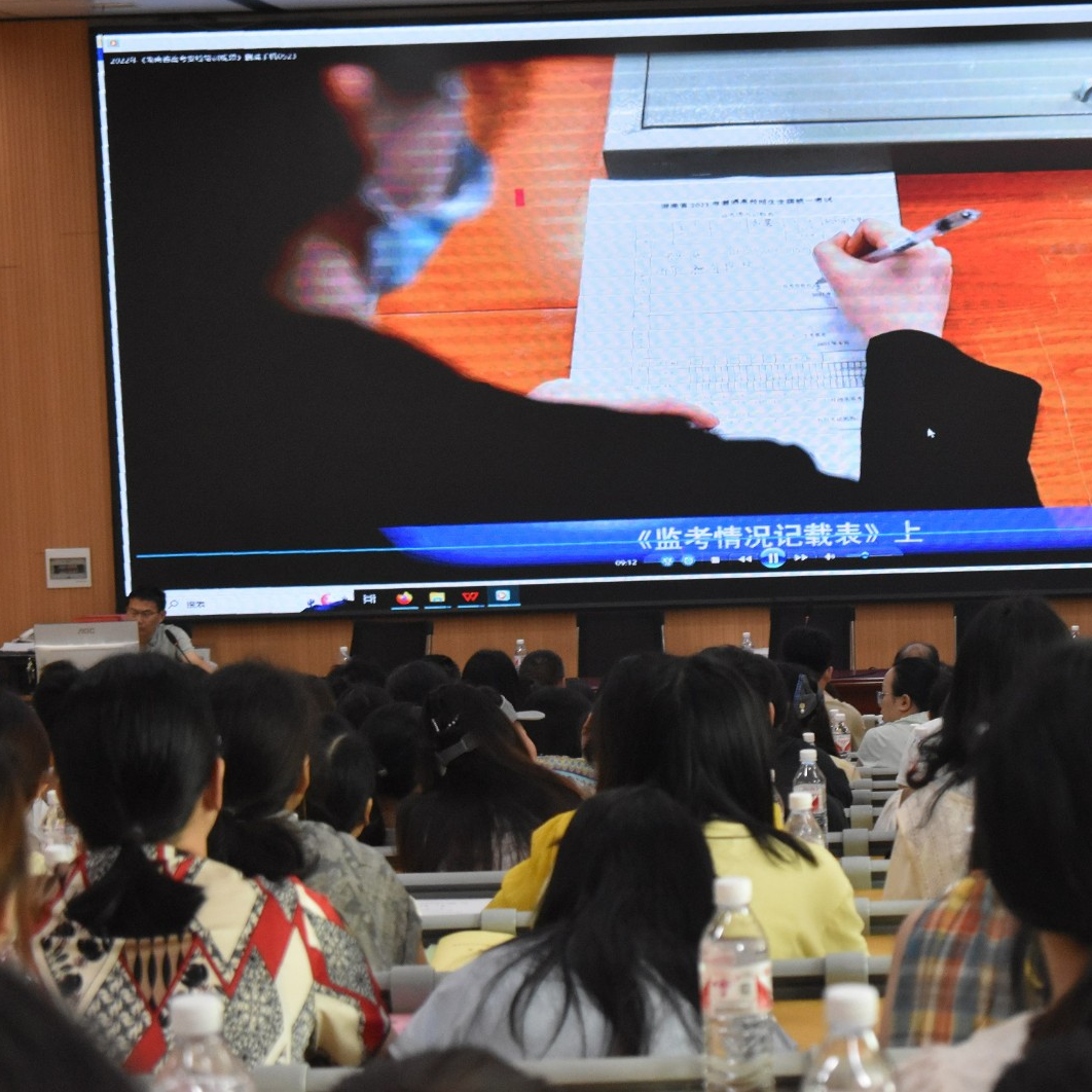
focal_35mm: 106
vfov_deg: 16.5
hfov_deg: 16.4
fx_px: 3770
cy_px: 545
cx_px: 817
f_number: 5.6
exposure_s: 1/100
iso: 3200
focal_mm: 55
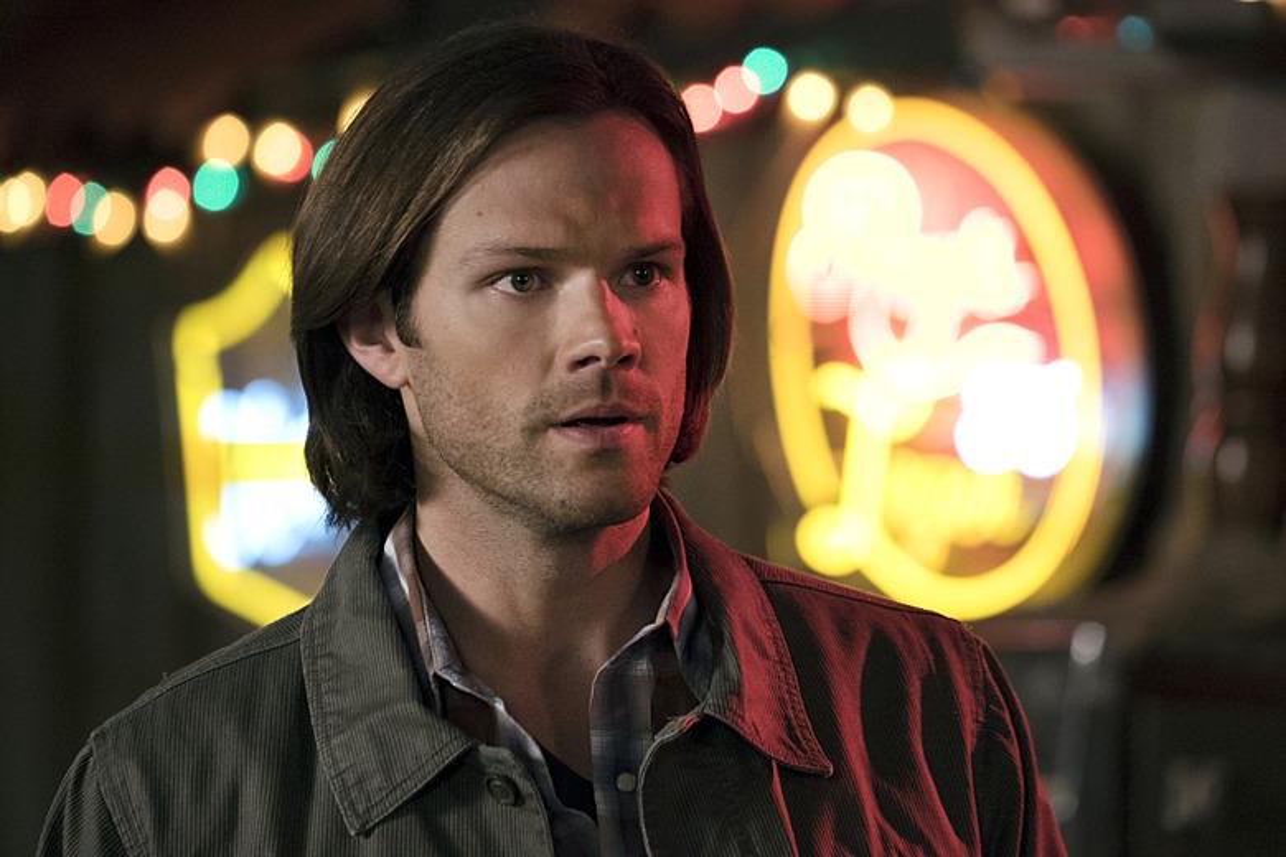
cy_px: 428
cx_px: 643
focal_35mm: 200
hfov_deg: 10.3
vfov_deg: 6.9
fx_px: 7144
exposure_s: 1/160
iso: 8000
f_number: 4.5
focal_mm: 200
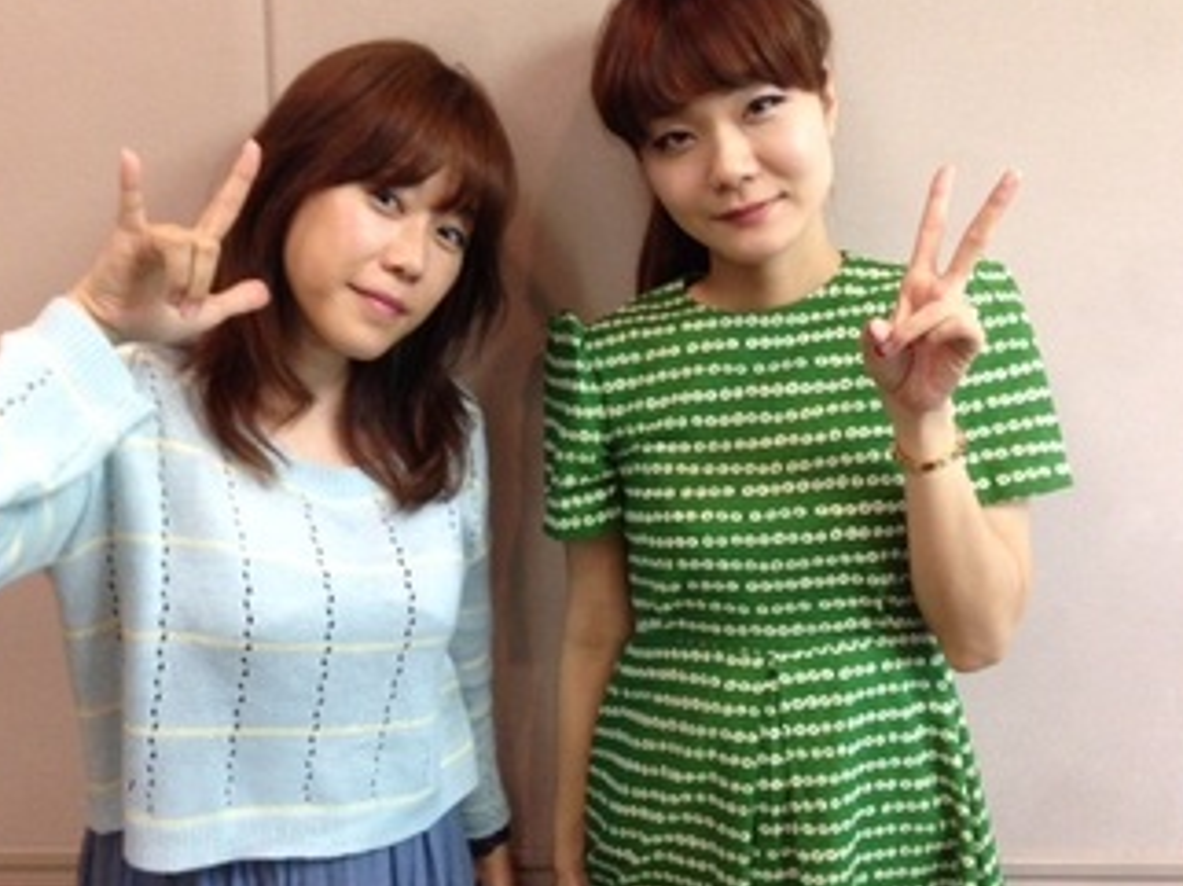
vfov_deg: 35.1
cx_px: 503
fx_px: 1400
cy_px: 445
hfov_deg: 45.7
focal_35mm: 41
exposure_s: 1/20
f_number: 2.4
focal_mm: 4.12
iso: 200
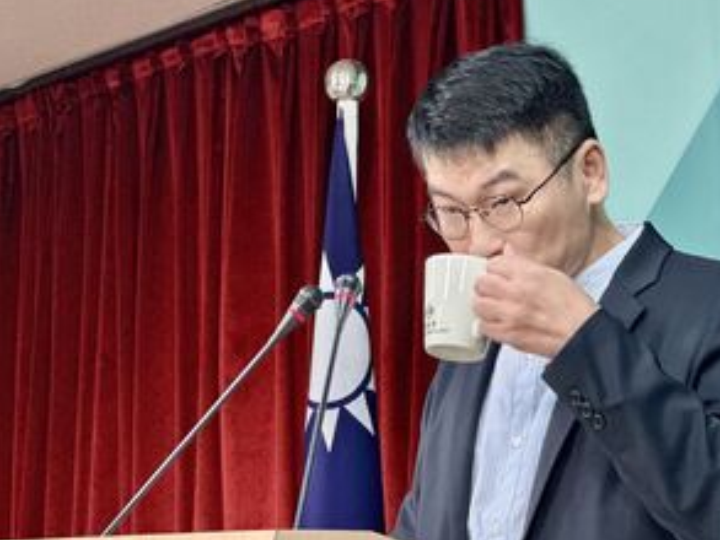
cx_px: 408
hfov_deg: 18.7
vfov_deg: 14.1
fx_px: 2185
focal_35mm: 105
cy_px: 290
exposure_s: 1/60
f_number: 2.8
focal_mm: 9
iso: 125
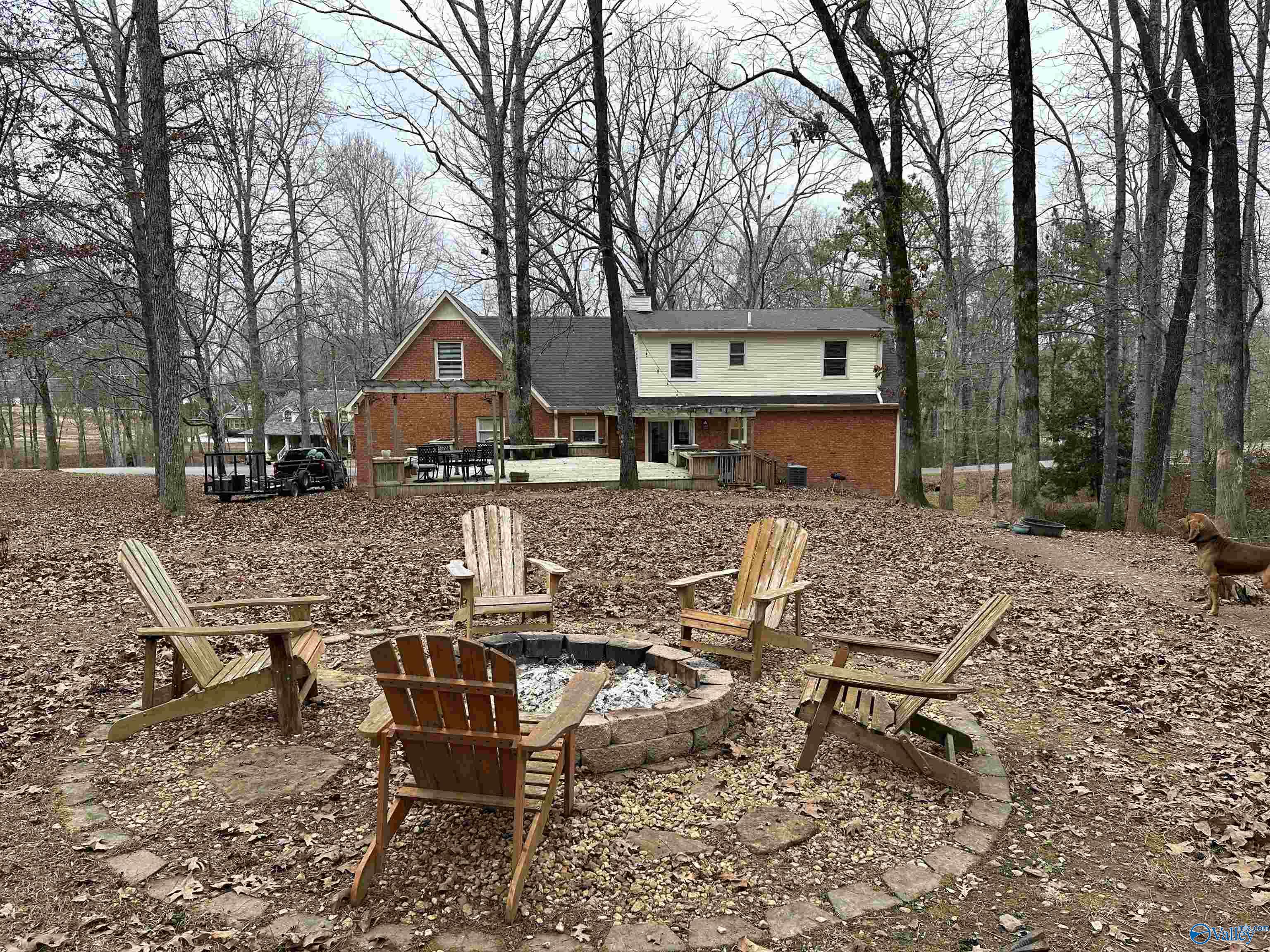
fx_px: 881
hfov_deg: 71.6
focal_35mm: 24
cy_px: 476
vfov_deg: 56.8
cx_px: 635
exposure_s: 1/275
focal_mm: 6.86
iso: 80
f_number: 1.78
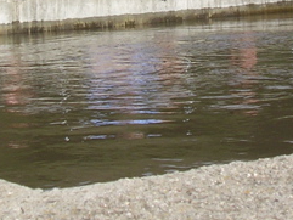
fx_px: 1067
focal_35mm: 126
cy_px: -111
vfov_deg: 11.3
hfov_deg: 15.6
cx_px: 142
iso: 100
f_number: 5.6
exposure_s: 1/296
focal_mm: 5.8
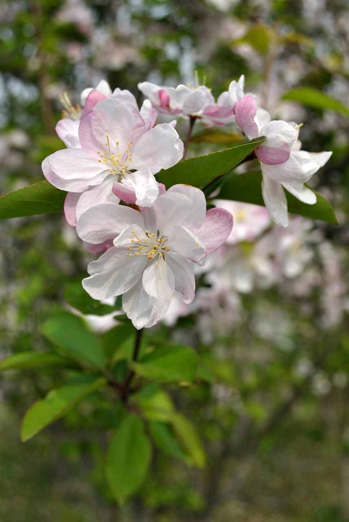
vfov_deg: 46.3
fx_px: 609
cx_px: 174
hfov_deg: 32.0
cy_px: 261
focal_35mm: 42
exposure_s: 1/1250
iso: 200
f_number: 5.6
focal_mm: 28
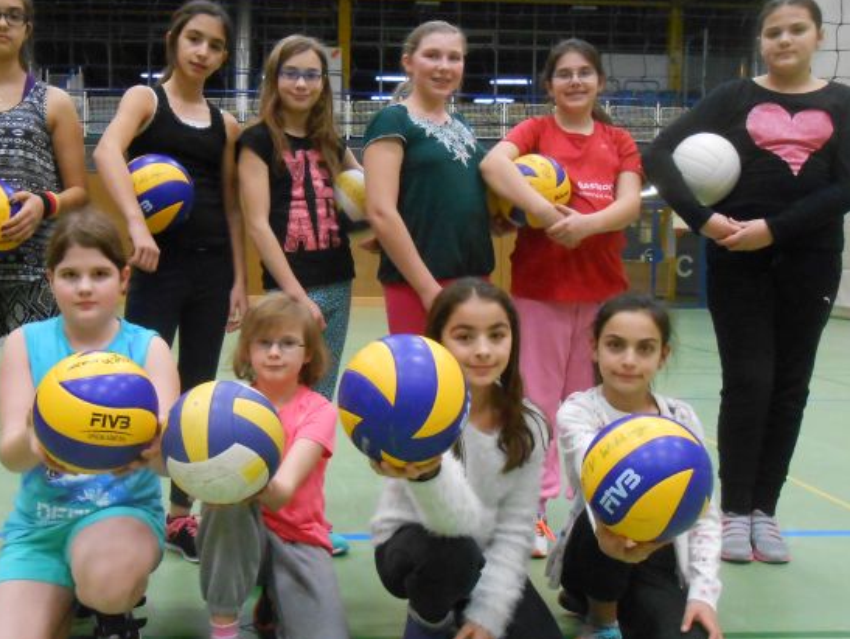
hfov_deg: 48.8
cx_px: 357
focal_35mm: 38
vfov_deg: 37.8
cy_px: 331
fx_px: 934
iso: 800
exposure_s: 1/80
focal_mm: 4.6
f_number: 3.5
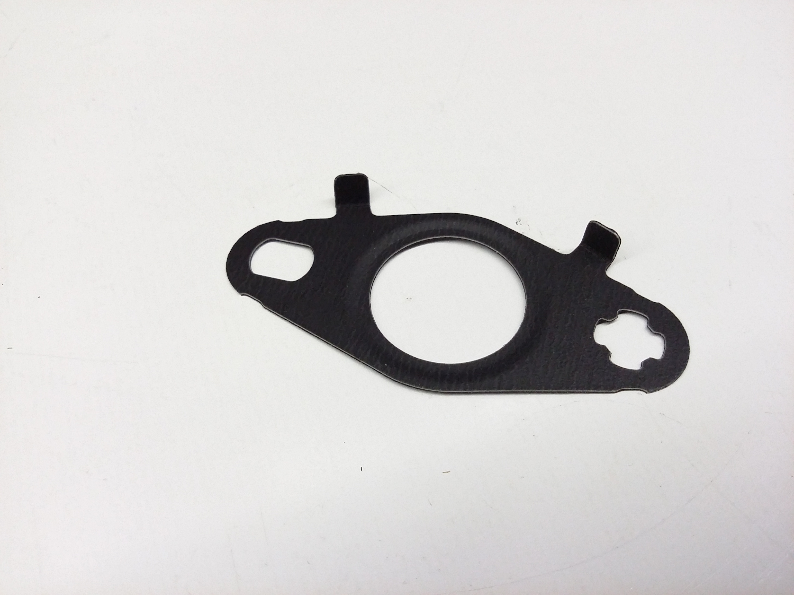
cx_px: 397
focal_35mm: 32
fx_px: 734
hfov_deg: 56.8
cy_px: 298
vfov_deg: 44.2
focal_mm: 3.4
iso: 160
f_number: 2.4
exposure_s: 1/15
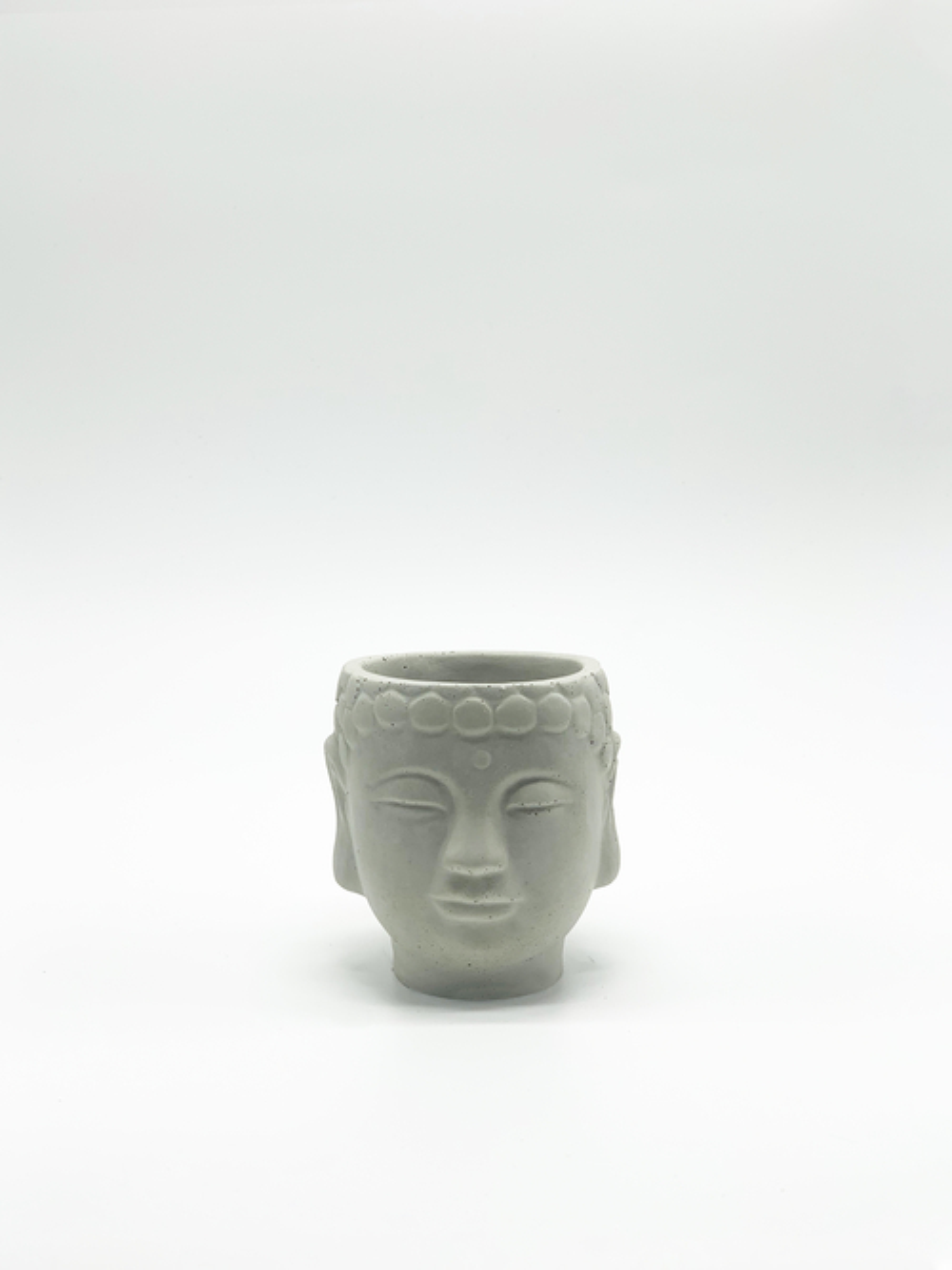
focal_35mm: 52
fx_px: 1907
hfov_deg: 28.0
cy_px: 635
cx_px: 476
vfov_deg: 36.8
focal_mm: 6
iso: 16
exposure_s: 1/157
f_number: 2.4
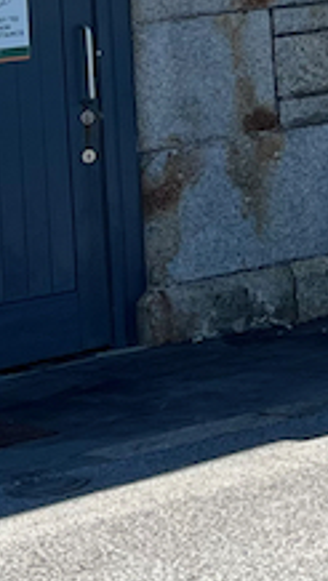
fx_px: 2561
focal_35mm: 166
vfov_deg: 12.1
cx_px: 979
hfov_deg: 6.7
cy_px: -378
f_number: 1.6
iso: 50
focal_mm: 5.1
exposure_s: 1/2571
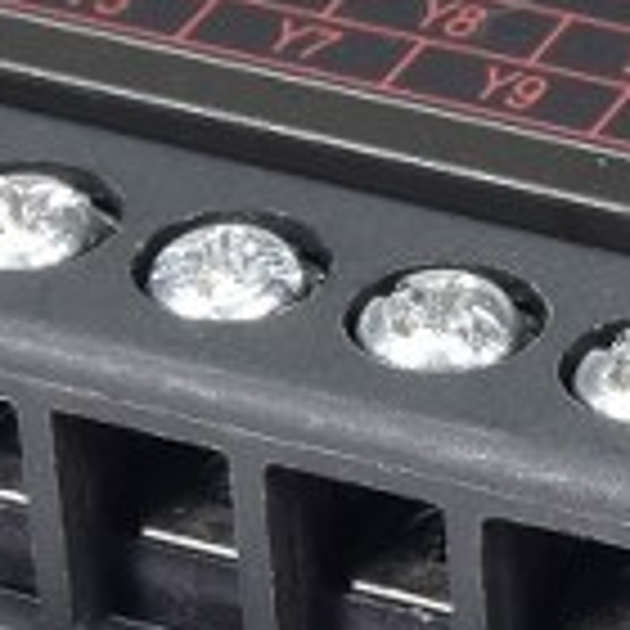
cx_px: 1062
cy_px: 848
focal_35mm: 467
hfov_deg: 3.7
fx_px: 9616
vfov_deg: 3.7
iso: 200
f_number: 11
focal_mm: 32
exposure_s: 1/30
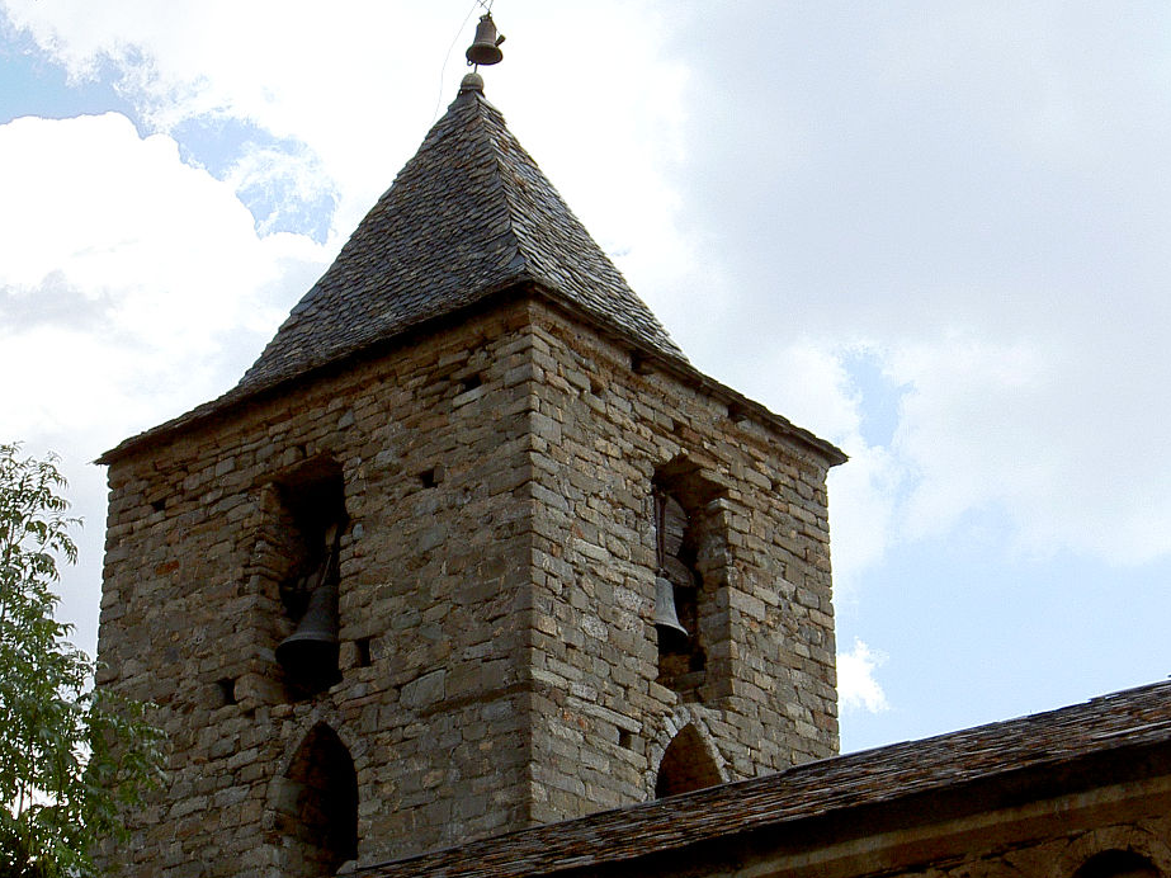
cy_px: 519
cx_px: 453
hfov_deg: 25.0
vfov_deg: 18.9
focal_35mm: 78
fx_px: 2638
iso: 100
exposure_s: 1/200
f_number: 6.4
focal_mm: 9.9
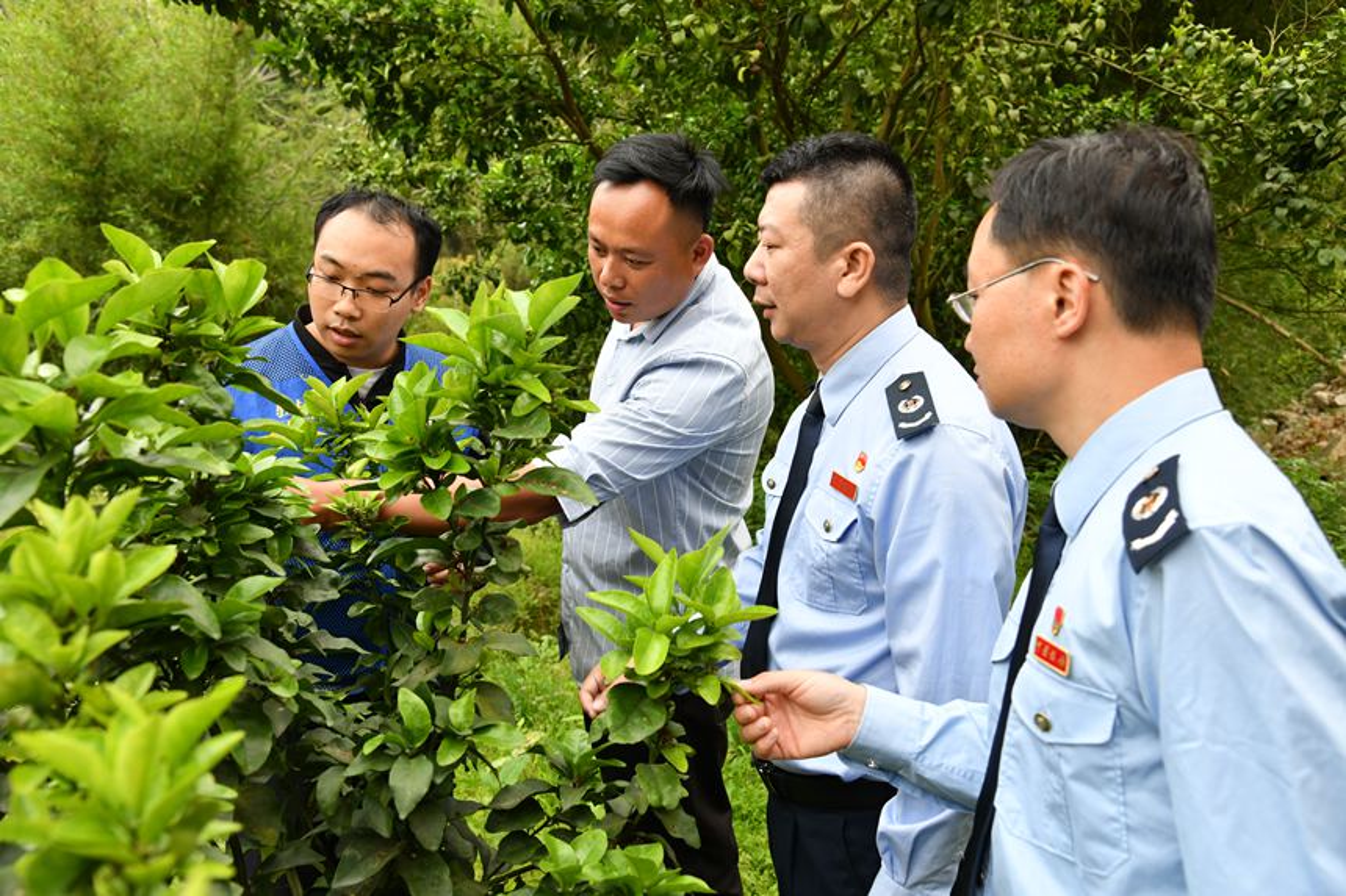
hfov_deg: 58.7
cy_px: 448
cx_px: 673
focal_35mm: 32
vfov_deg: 41.1
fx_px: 1196
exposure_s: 1/125
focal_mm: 32
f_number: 5.6
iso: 800
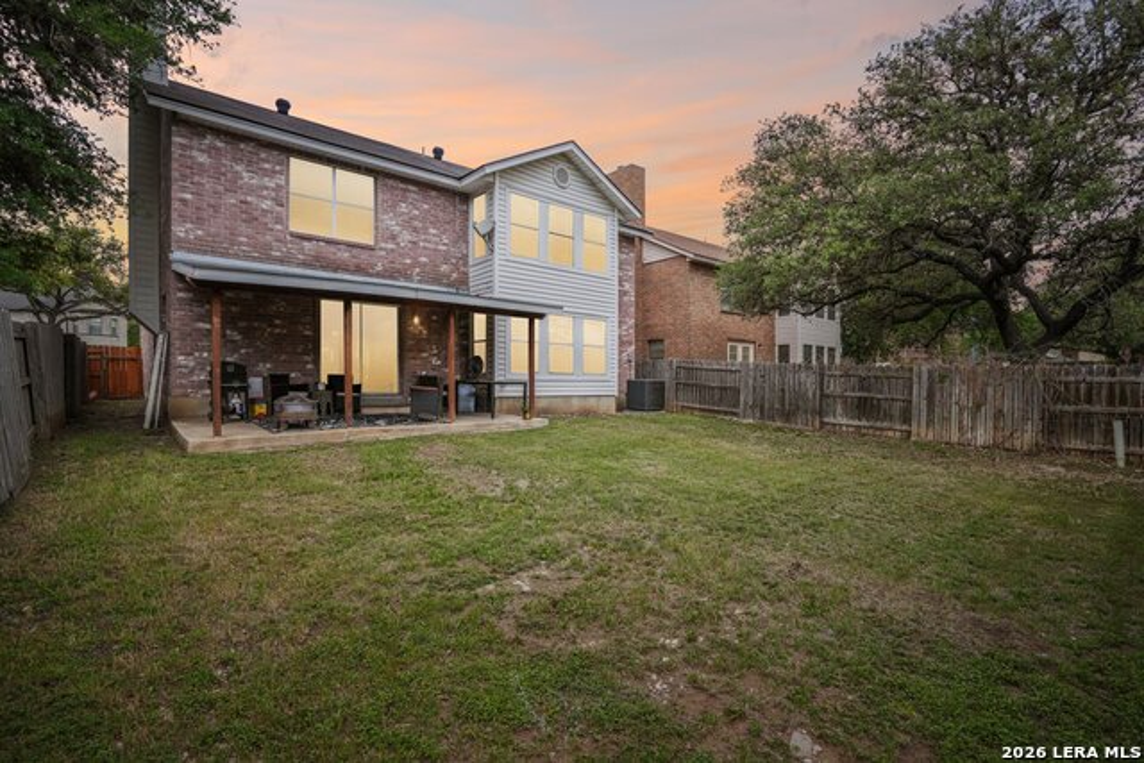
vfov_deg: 73.8
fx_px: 509
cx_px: 572
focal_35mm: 16
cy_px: 382
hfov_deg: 96.7
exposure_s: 1/250
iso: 200
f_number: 8
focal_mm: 16
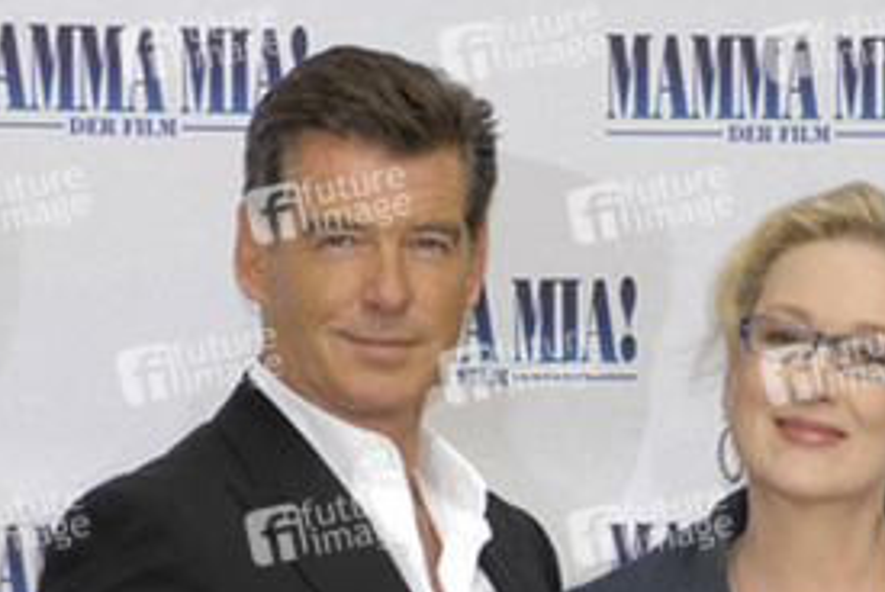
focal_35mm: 318
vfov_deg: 4.3
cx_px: 560
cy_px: 447
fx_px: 7826
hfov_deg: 6.5
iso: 640
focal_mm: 130
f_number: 5.6
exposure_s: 1/125
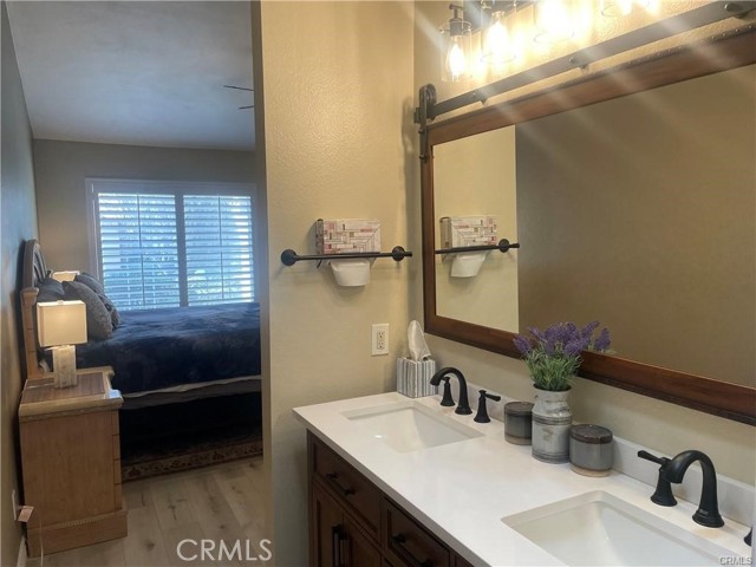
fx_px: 568
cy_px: 284
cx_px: 378
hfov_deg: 67.3
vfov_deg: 53.1
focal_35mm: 26
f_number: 1.6
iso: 100
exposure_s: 1/120
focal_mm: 4.2
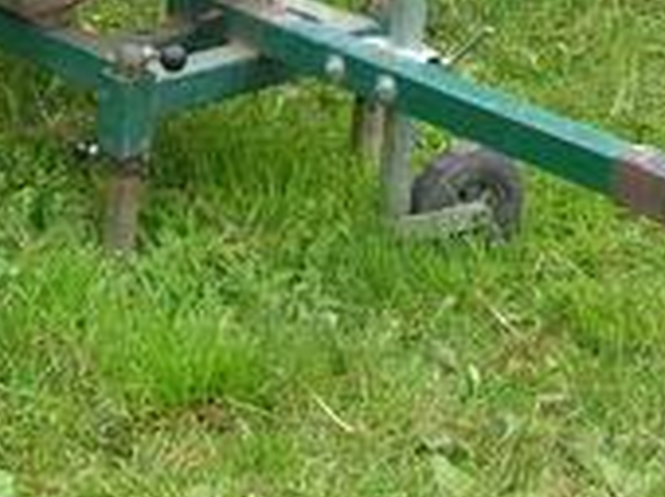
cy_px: -317
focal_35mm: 132
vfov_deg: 10.7
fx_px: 2532
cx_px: 411
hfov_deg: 14.9
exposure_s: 1/220
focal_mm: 5.8
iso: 50
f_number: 2.8
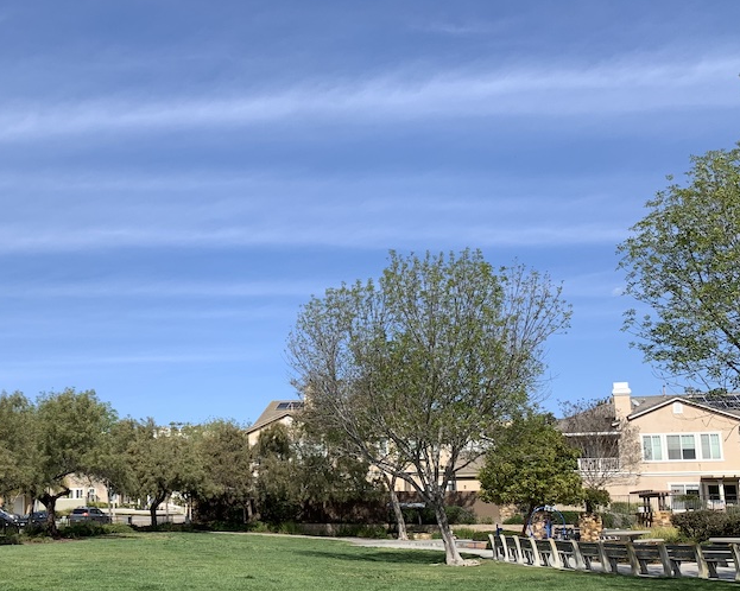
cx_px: 152
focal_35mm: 44
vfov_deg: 34.0
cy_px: 363
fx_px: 963
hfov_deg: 40.4
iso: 25
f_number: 1.8
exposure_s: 1/2364
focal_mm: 4.25
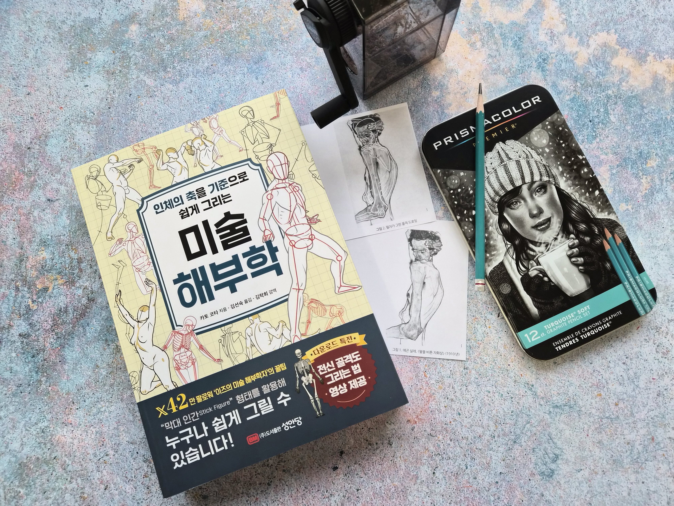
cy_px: 253
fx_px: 448
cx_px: 337
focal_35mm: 23
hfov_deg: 73.9
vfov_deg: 58.9
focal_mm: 5.4
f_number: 1.8
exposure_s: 1/120
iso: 320
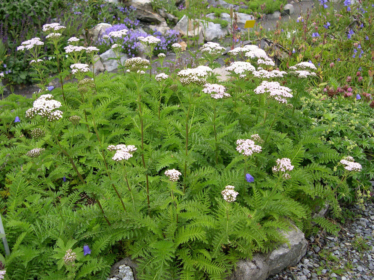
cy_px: 140
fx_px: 411
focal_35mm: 38
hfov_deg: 49.0
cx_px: 187
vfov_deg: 37.7
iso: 100
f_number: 2.8
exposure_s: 1/314
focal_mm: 8
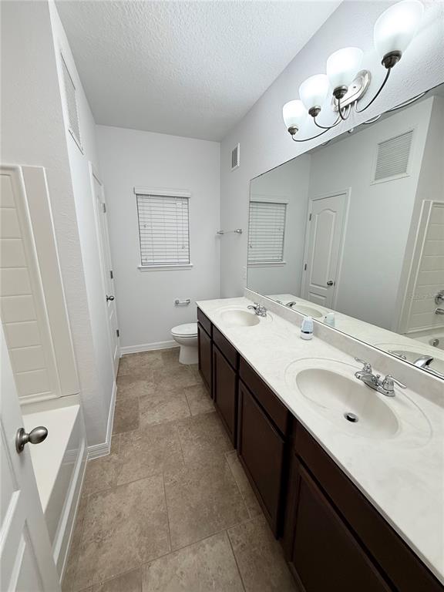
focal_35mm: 14
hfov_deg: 85.7
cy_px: 296
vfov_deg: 102.1
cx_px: 222
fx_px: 239
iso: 160
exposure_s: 1/120
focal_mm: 2.22
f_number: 2.2
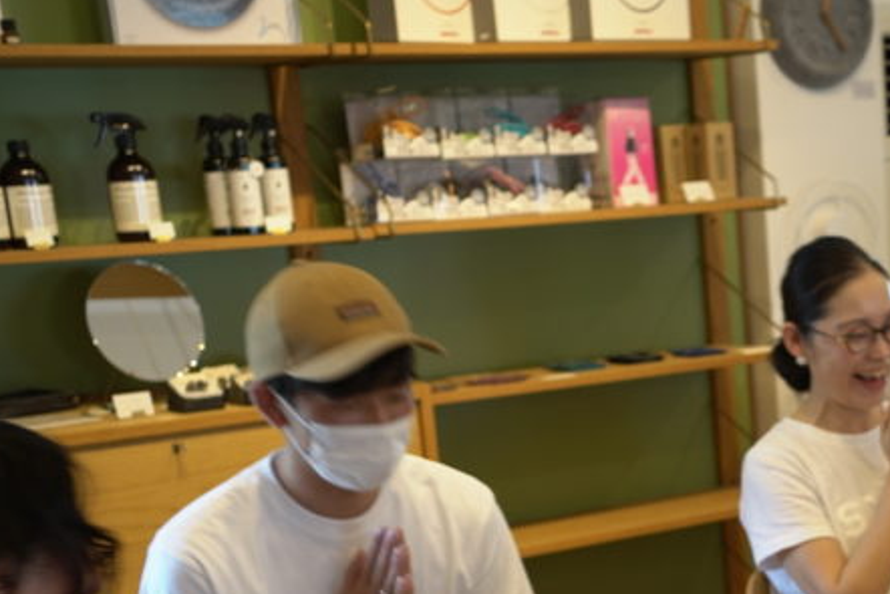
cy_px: 665
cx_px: 944
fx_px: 2003
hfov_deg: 23.7
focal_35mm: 81
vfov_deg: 16.3
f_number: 3.2
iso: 250
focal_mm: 35
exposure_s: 1/40
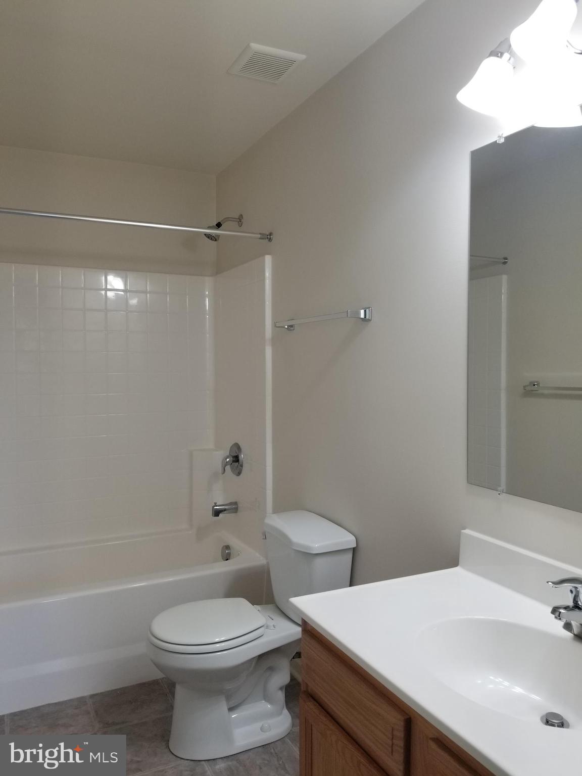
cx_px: 291
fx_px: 583
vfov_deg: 67.3
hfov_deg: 53.1
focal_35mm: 26
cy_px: 388
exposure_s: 1/134
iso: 50
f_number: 1.7
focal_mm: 4.25
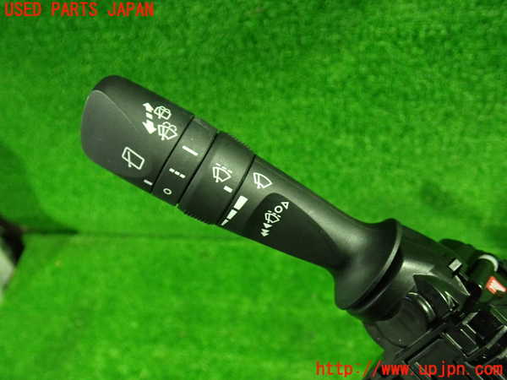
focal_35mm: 30
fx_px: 439
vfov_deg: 46.8
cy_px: 190
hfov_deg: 60.0
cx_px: 254
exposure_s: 1/25
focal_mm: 5.4
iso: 800
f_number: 2.3
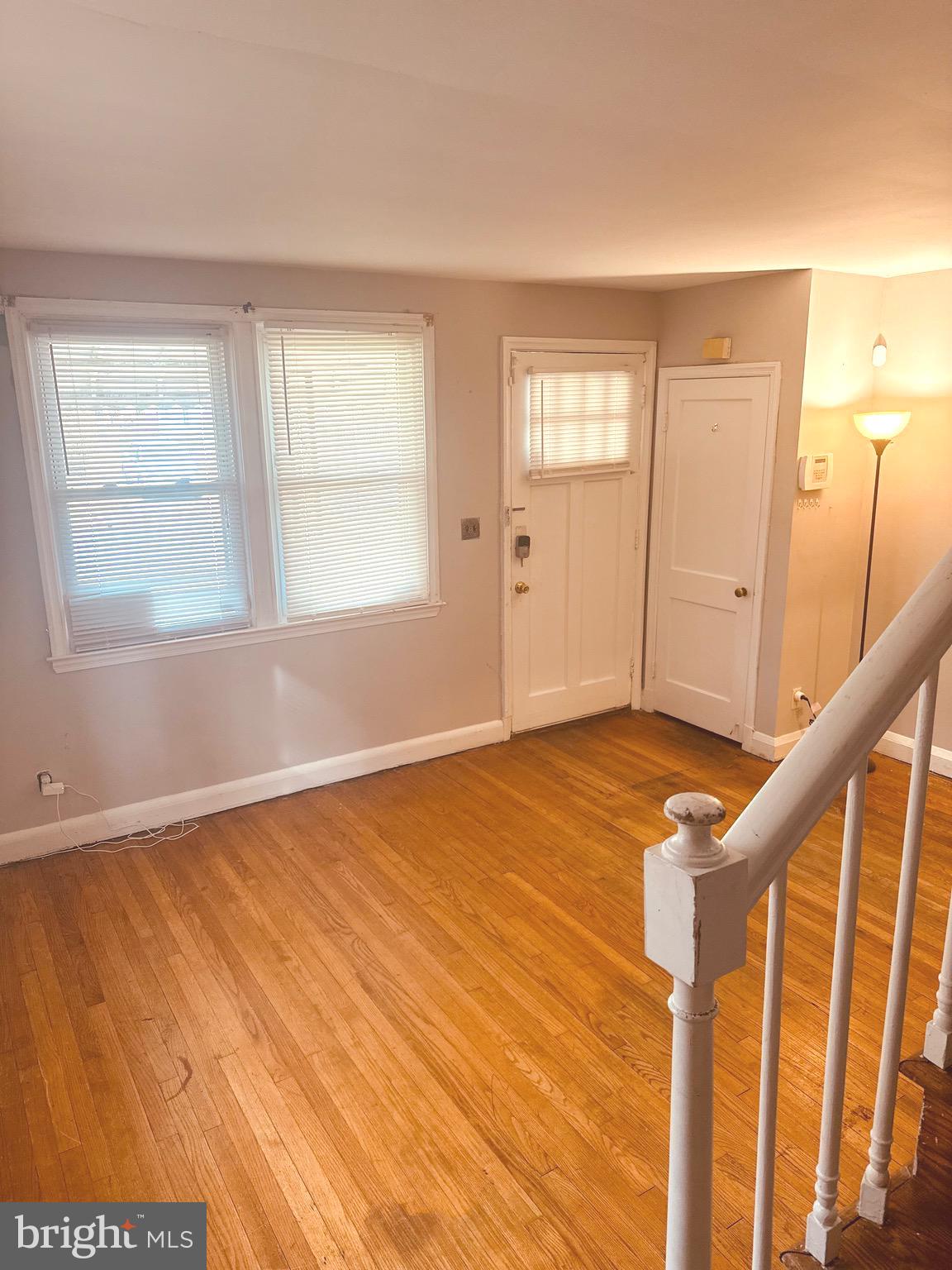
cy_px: 635
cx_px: 476
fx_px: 880
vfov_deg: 71.6
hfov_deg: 56.8
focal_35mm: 24
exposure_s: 1/65
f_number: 1.78
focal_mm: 6.86
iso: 250
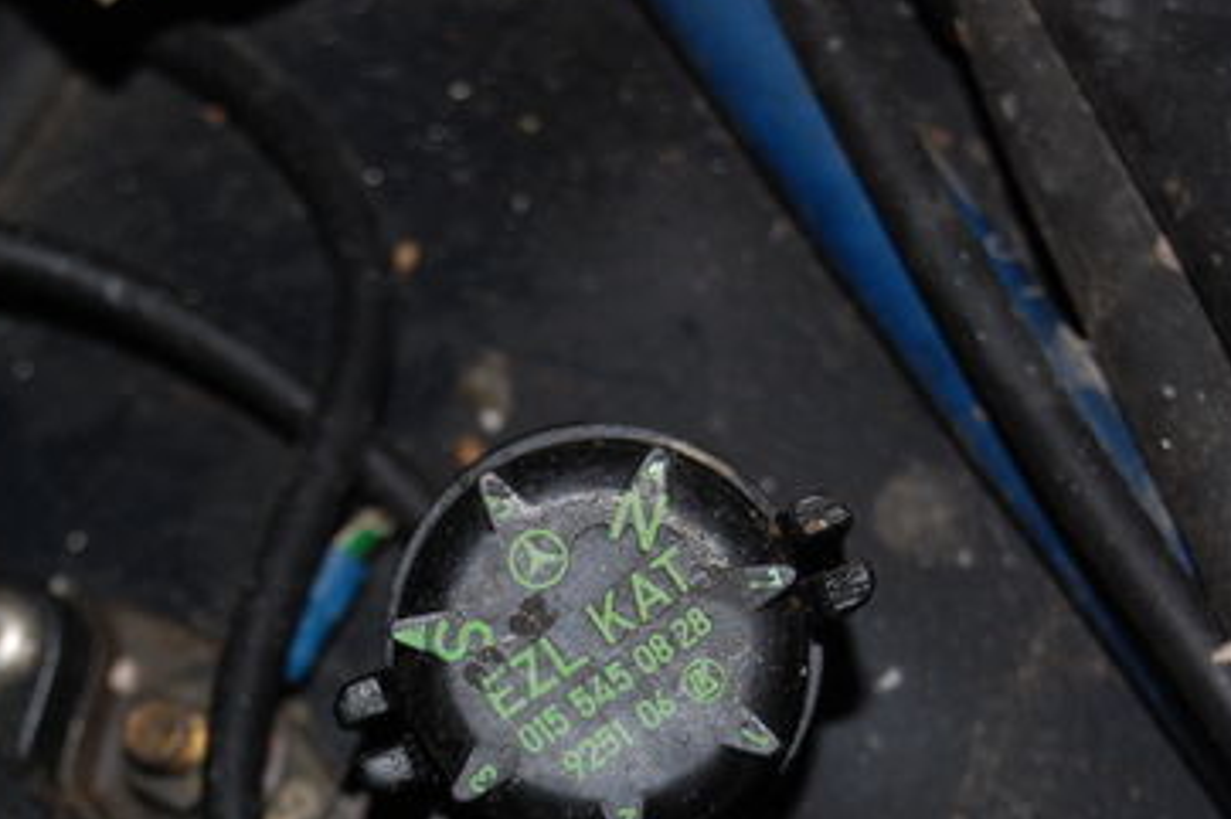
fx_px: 4986
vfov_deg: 9.4
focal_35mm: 146
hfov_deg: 14.1
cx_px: 551
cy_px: 710
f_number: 5.6
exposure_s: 1/60
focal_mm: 55
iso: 400
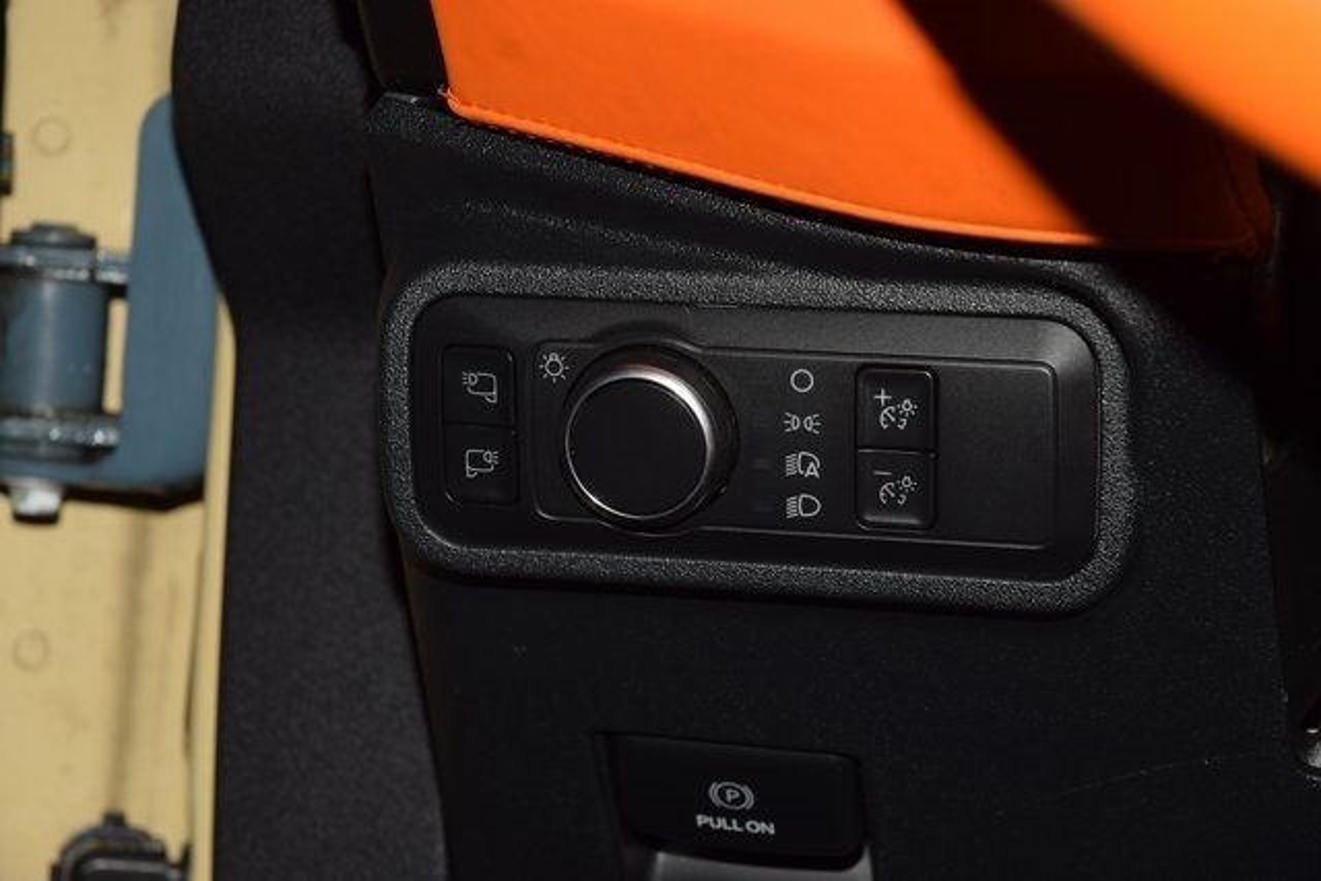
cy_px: 440
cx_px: 660
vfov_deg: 13.0
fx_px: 3854
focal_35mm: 105
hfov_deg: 19.5
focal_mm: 70
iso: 100
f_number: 8
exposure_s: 1/125
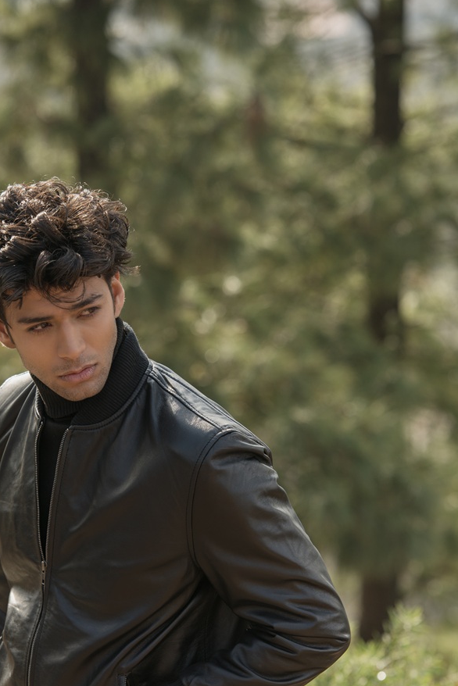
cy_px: 341
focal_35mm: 221
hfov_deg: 6.2
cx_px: 139
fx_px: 4214
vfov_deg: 9.3
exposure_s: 1/200
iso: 80
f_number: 4.5
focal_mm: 135
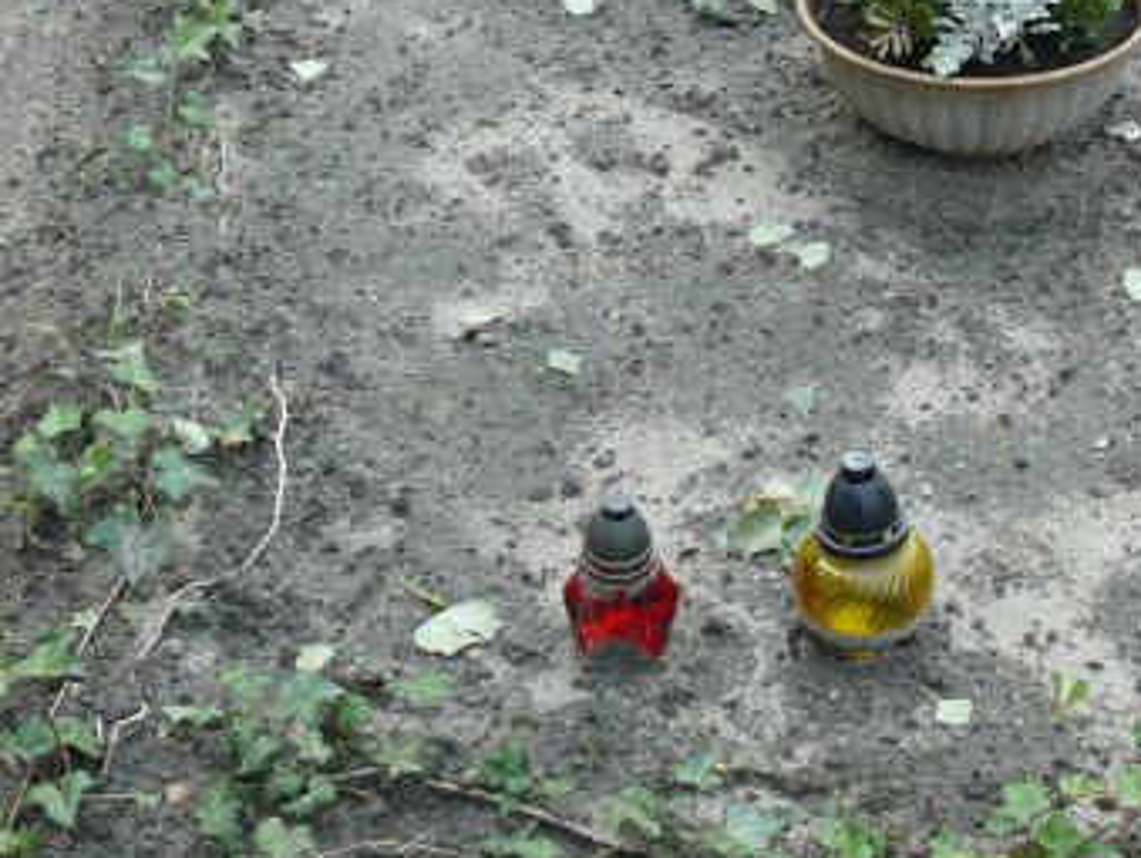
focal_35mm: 66
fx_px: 2178
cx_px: 942
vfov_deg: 22.3
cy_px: 360
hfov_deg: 28.6
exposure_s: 1/100
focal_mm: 7.4
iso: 100
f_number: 2.8
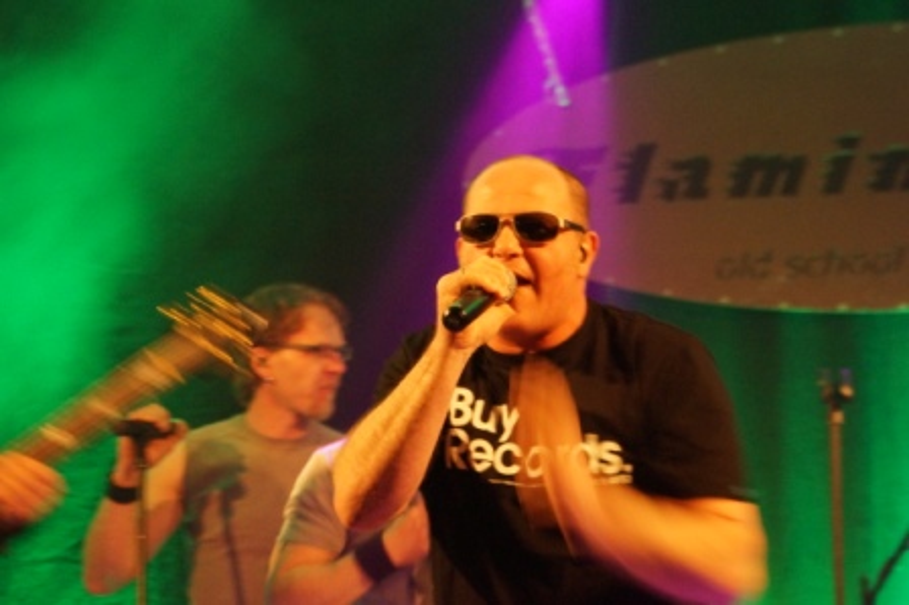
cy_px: 302
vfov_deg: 8.3
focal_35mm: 165
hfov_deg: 12.5
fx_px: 4163
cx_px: 454
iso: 3200
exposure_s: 1/15
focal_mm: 110
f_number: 5.6
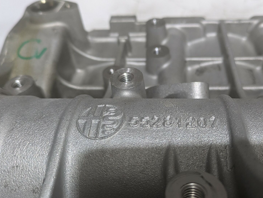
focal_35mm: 33
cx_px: 154
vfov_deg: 42.9
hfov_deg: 55.1
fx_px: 251
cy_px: 93
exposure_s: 1/100
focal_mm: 5.43
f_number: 1.89
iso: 166
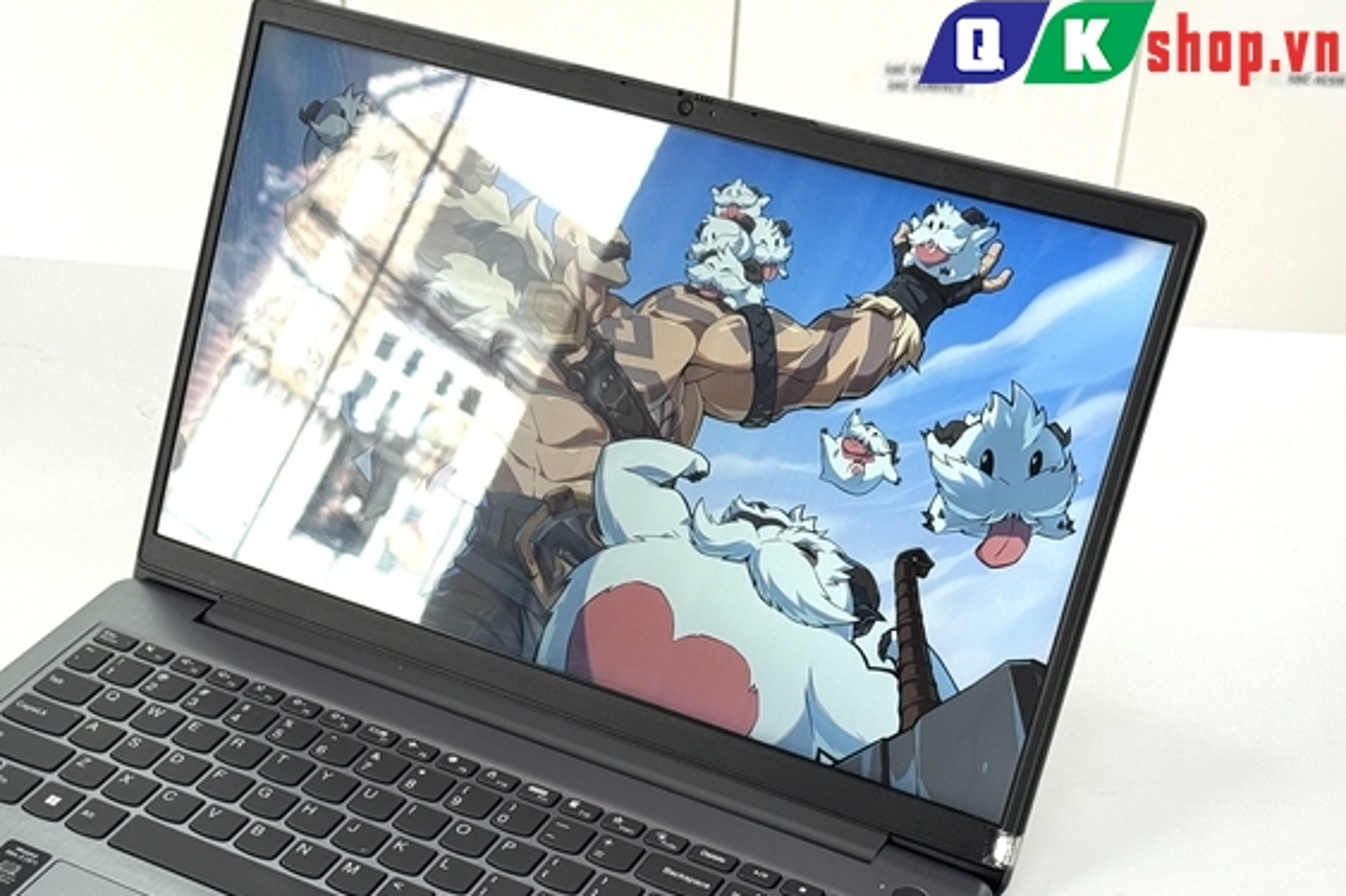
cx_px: 461
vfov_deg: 19.0
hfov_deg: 28.3
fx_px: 2654
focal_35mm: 71
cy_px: 676
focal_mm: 6.76
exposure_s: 1/250
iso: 64
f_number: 1.78
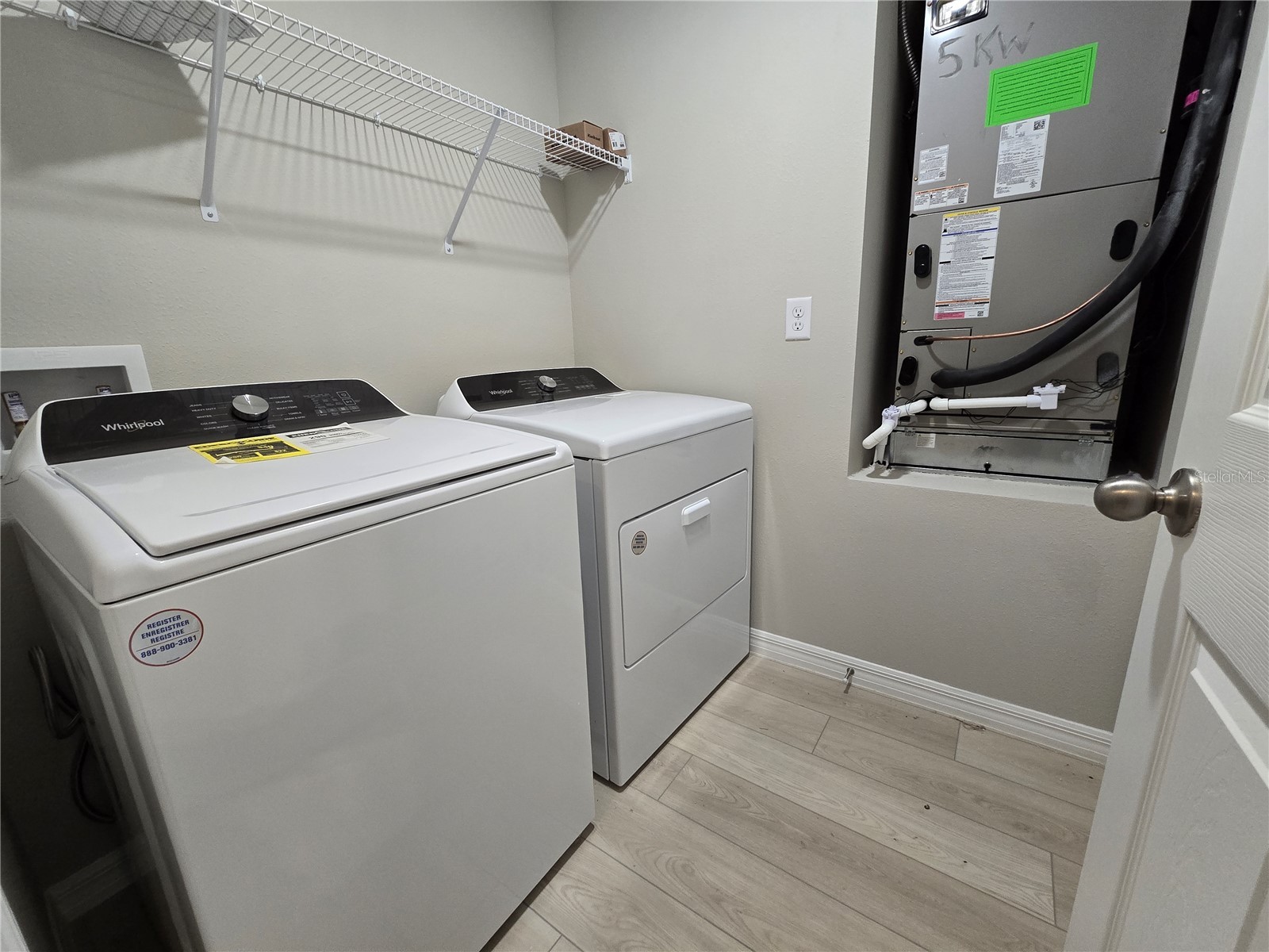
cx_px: 634
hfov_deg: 106.2
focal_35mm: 13
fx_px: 477
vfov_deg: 89.9
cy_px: 476
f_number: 2.2
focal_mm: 2.2
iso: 200
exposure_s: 1/60
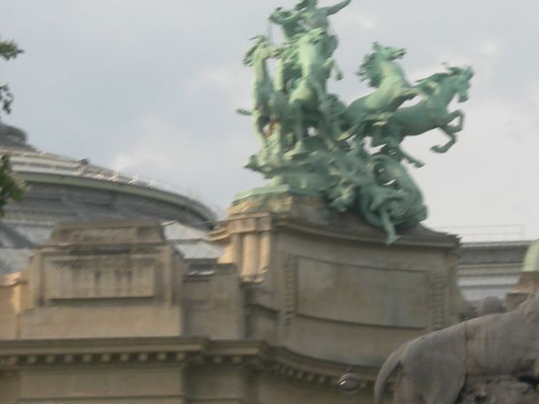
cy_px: 130
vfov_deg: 5.2
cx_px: 234
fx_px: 4452
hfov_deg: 6.9
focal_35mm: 286
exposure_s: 1/89.6
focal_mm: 23.4
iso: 50
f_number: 8.2
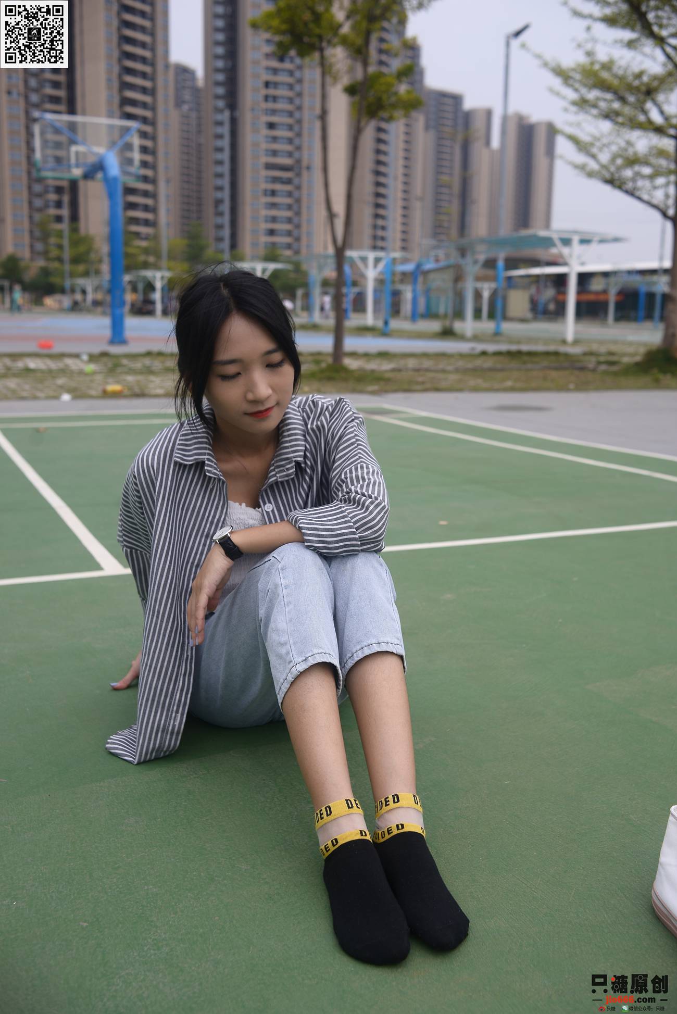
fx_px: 986
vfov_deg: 54.4
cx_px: 338
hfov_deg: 37.9
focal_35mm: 35
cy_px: 507
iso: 100
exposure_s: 1/800
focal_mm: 35
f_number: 5.6
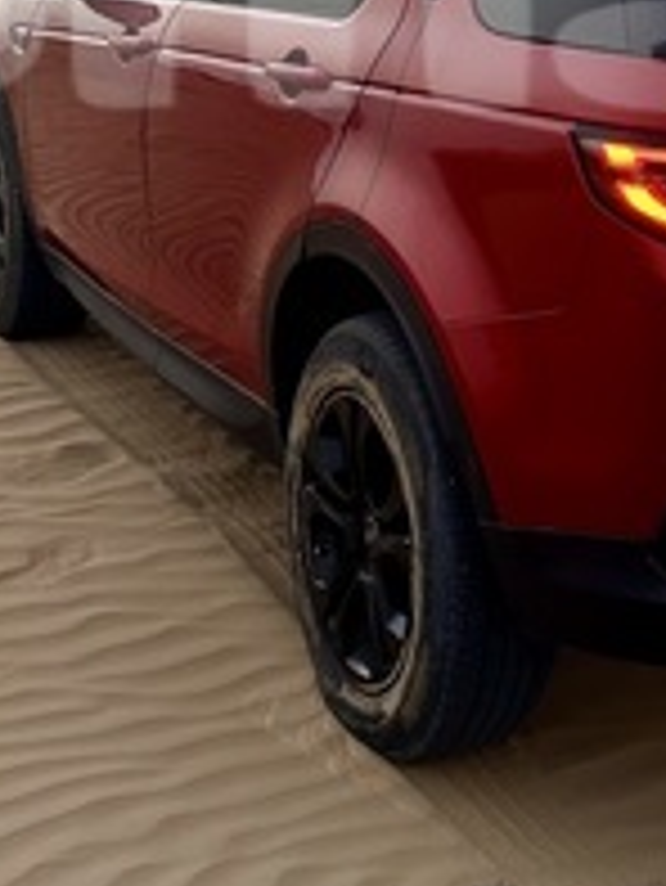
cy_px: 4
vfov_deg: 25.4
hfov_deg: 19.5
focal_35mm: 73
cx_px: 702
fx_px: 1871
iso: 100
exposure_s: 1/121
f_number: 1.78
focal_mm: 6.86
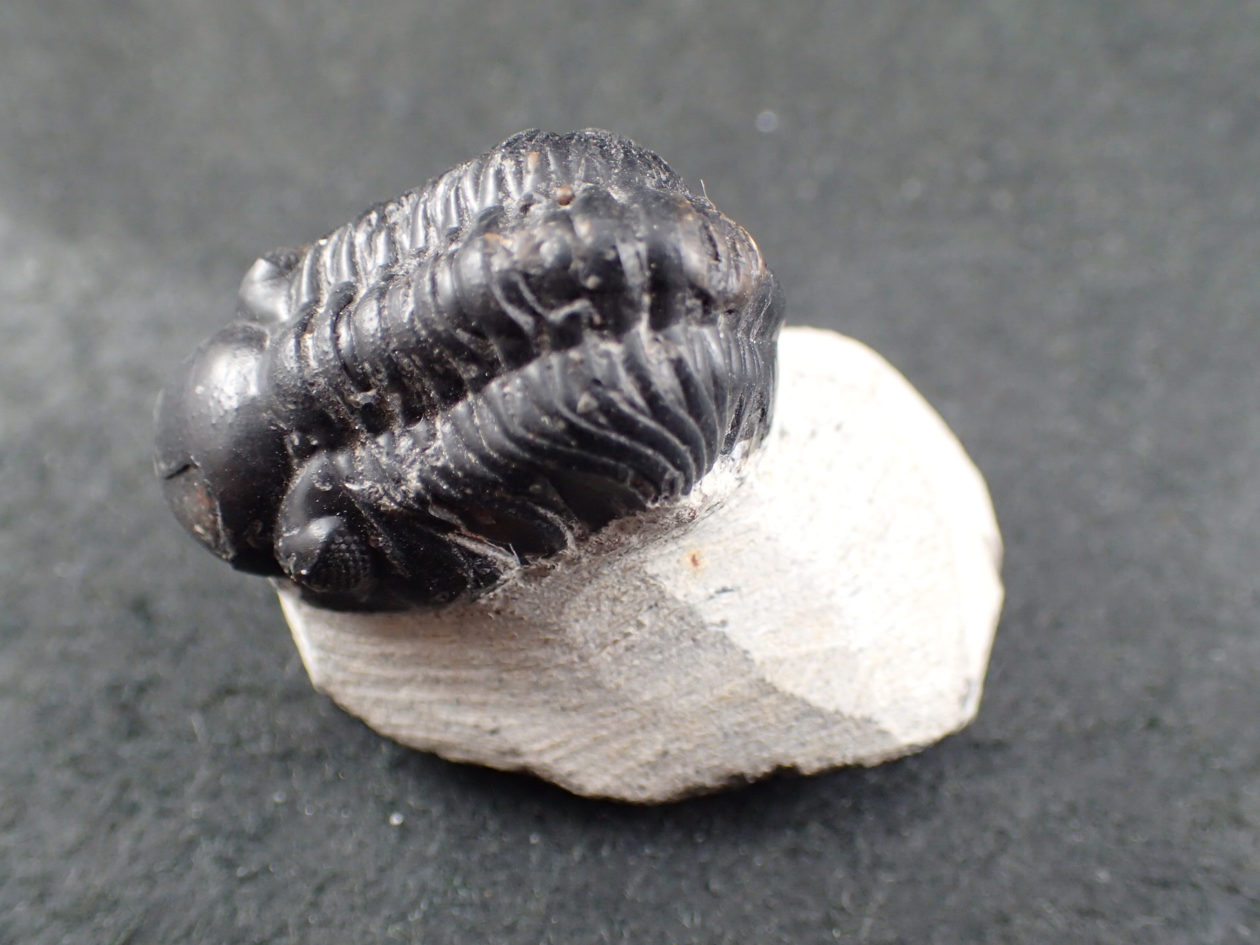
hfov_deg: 46.8
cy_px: 472
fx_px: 1456
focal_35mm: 40
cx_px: 630
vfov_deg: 36.0
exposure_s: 1/160
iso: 500
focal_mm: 7.34
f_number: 2.8
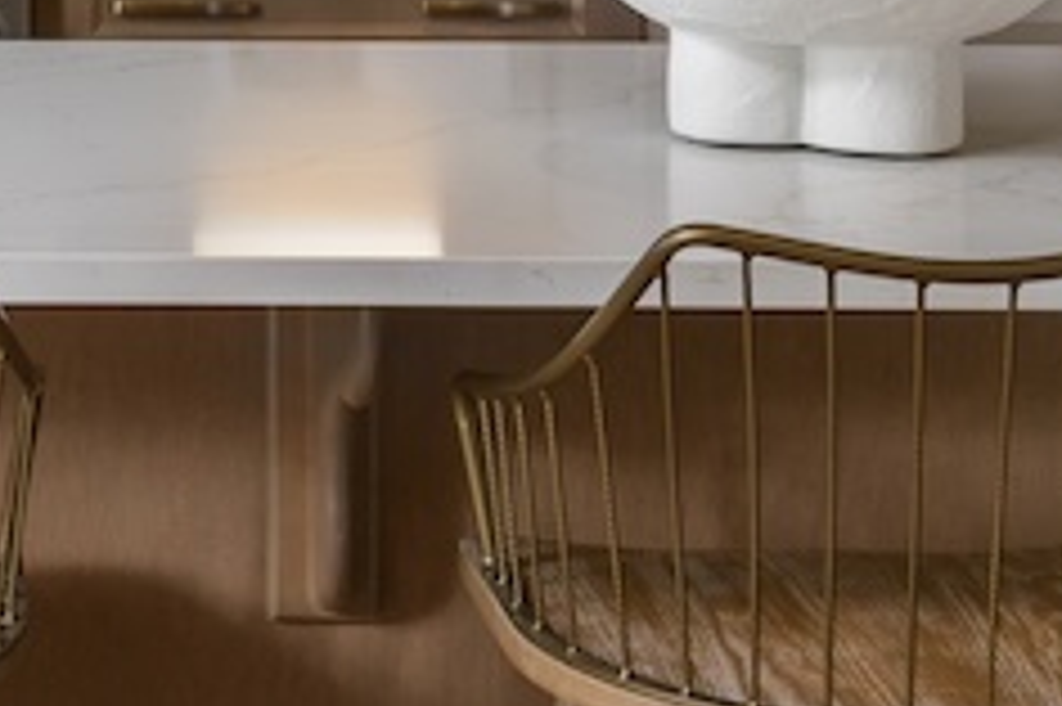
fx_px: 4599
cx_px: -387
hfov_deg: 12.7
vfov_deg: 8.5
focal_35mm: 156
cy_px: -506
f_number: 11
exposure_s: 1/8
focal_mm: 32
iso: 200
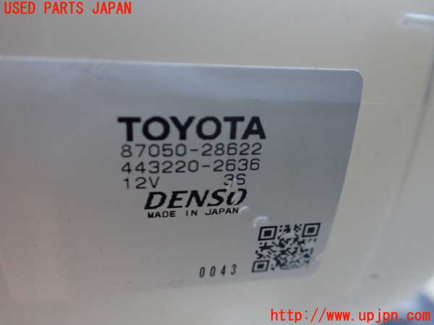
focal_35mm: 30
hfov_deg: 60.0
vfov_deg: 46.8
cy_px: 162
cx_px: 217
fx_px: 376
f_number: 2.3
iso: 800
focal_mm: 5.4
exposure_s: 1/100
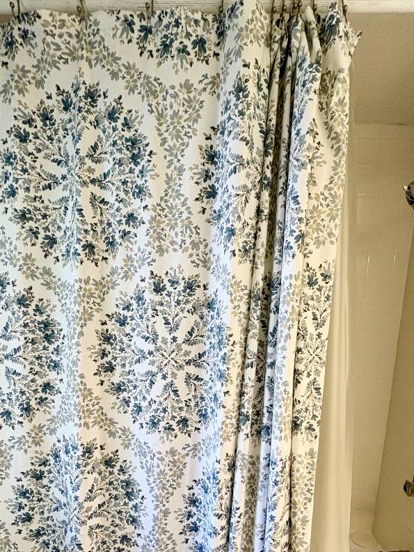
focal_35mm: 20
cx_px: 220
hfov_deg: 65.9
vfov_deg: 78.3
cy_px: 380
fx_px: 319
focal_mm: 2.22
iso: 250
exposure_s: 1/60
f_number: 2.2
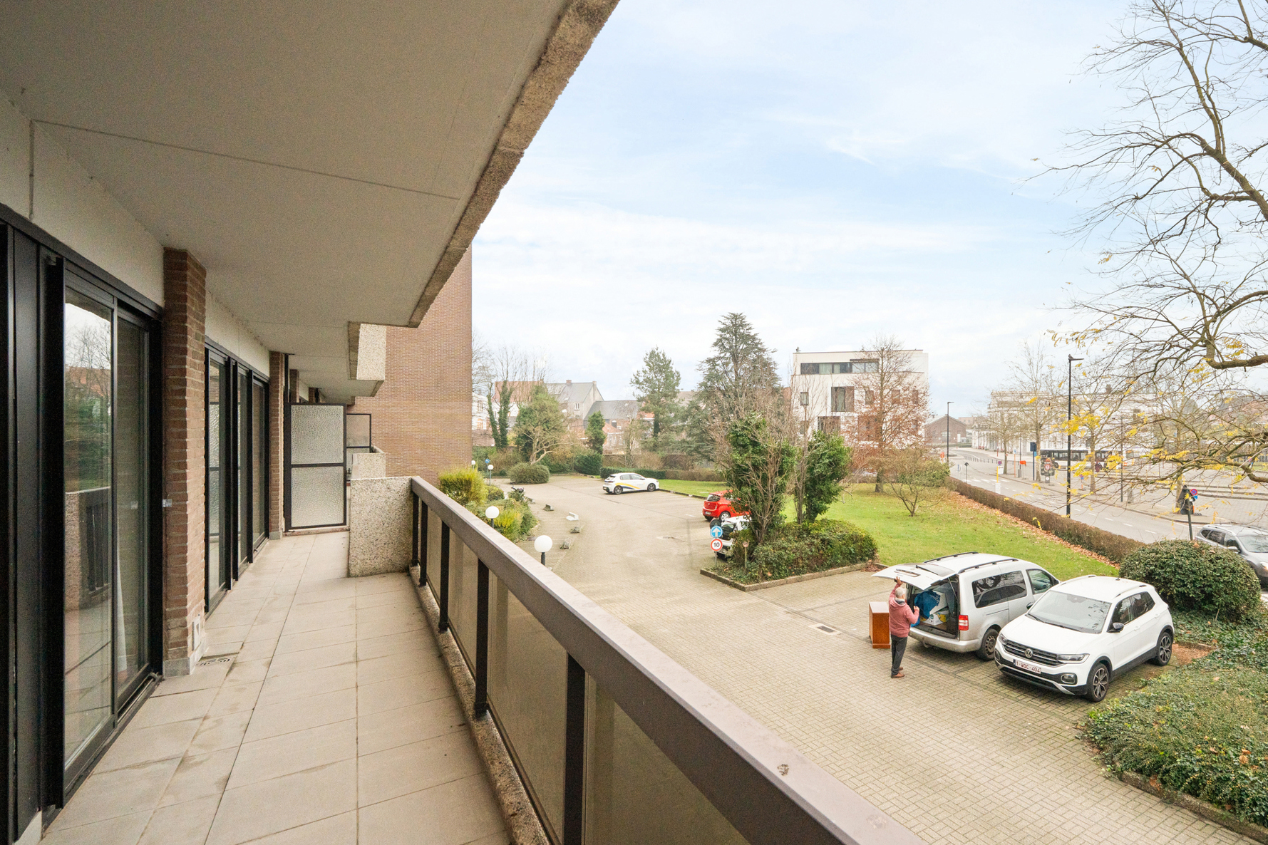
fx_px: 599
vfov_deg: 70.4
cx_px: 755
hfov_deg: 92.2
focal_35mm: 17
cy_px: 419
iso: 1000
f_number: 11
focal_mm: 14
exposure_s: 1/60
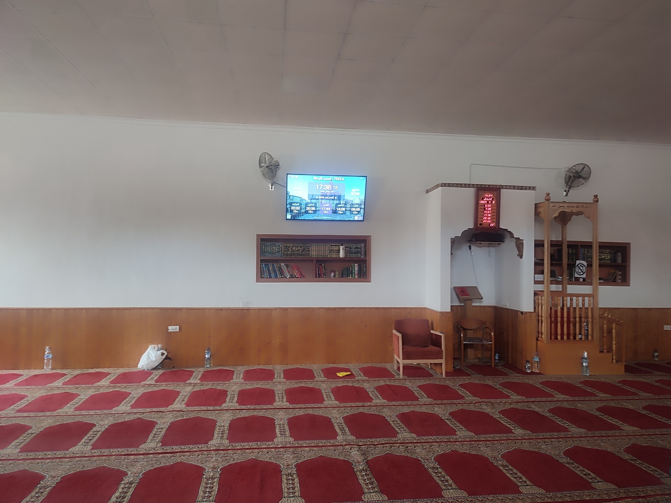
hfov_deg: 69.4
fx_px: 485
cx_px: 336
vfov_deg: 54.9
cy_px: 252
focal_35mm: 25
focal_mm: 6.04
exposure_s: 1/33
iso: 626
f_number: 1.9
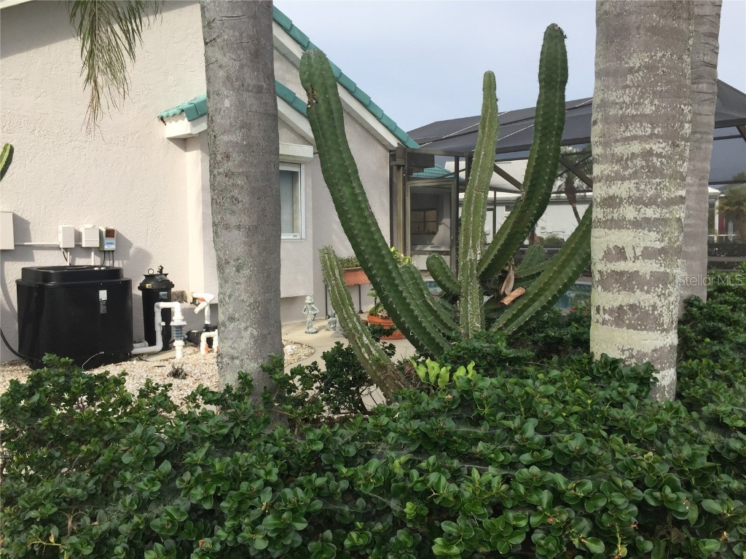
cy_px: 280
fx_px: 625
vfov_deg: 48.2
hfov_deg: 61.7
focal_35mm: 29
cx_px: 373
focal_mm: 4.15
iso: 32
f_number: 2.2
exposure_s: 1/1099
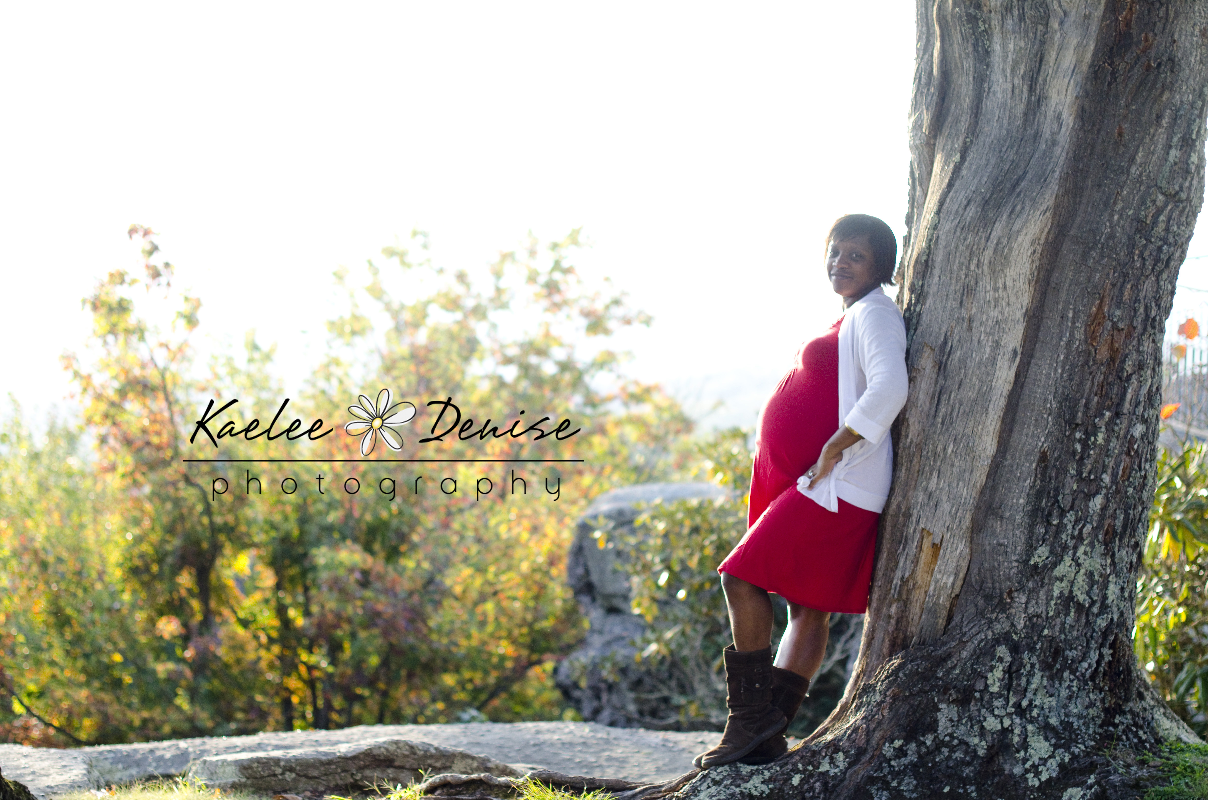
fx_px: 2511
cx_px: 604
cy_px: 400
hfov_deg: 27.0
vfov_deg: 18.1
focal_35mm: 75
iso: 320
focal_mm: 50
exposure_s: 1/2000
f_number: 2.2
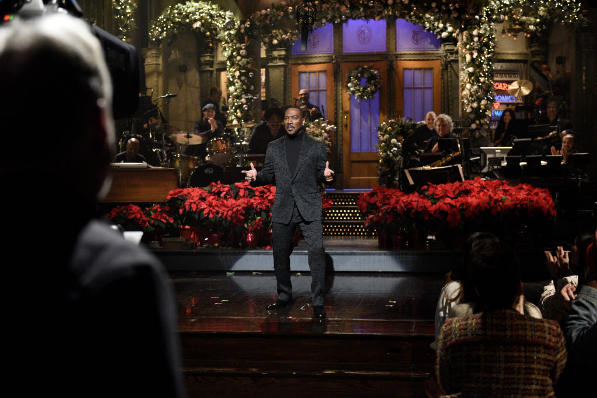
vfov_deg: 24.2
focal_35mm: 56
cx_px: 298
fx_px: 929
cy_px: 199
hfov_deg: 35.6
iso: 5000
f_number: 3.5
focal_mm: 56
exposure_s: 1/250
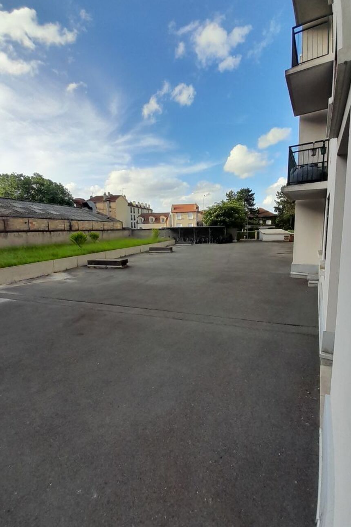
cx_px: 178
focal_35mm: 14
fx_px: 205
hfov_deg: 81.2
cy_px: 257
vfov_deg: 104.2
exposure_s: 1/498
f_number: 2.2
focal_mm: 1.13
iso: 40
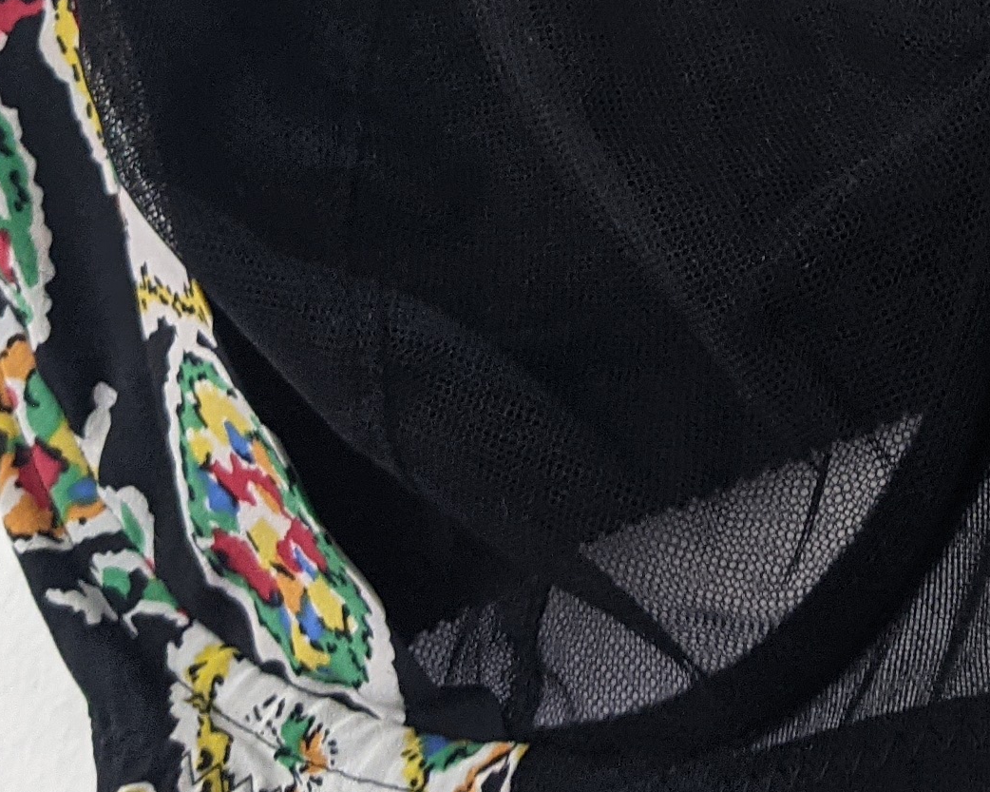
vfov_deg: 14.2
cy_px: -373
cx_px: 1266
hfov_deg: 17.7
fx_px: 2988
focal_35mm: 102
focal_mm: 4.38
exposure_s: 1/23.8
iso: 128
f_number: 1.73
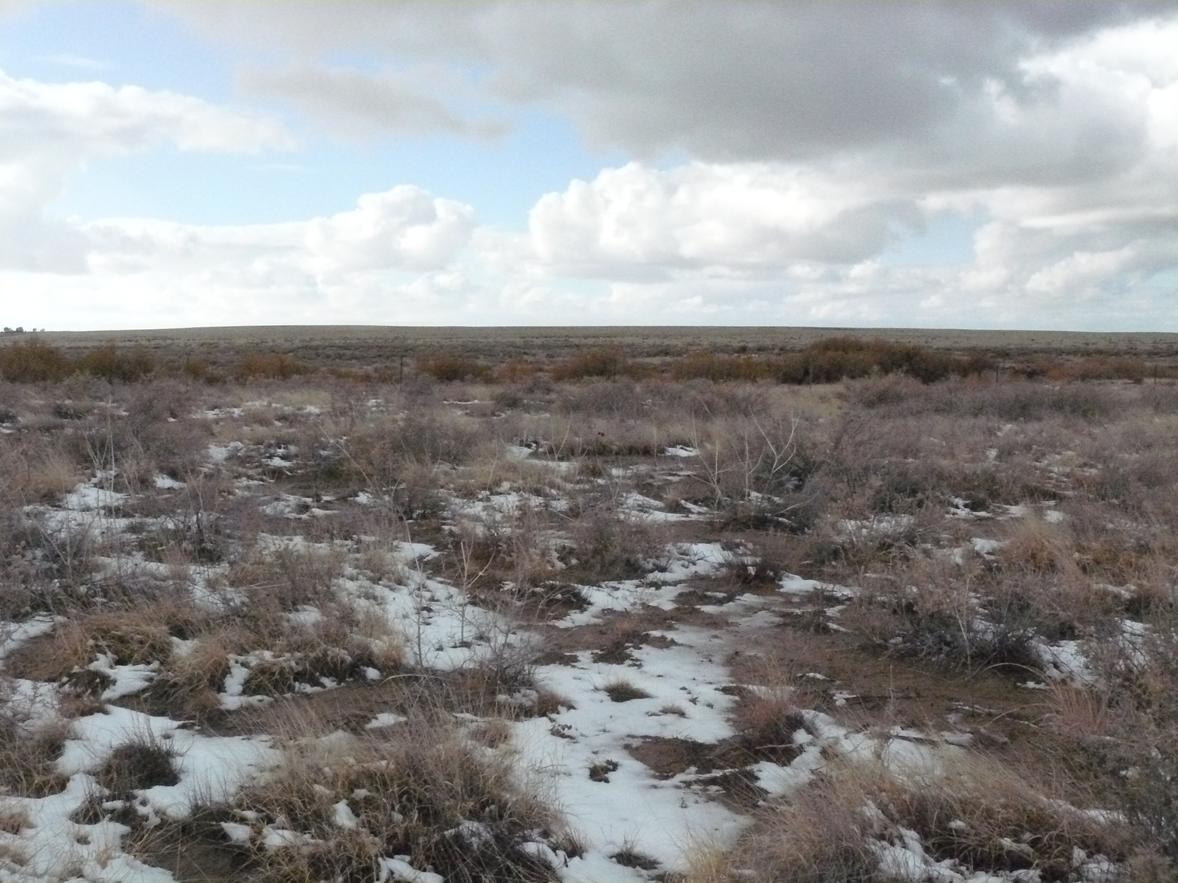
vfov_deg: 39.7
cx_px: 589
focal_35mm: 36
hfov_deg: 51.4
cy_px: 442
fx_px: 1225
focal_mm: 6
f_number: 8
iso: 800
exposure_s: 1/1600
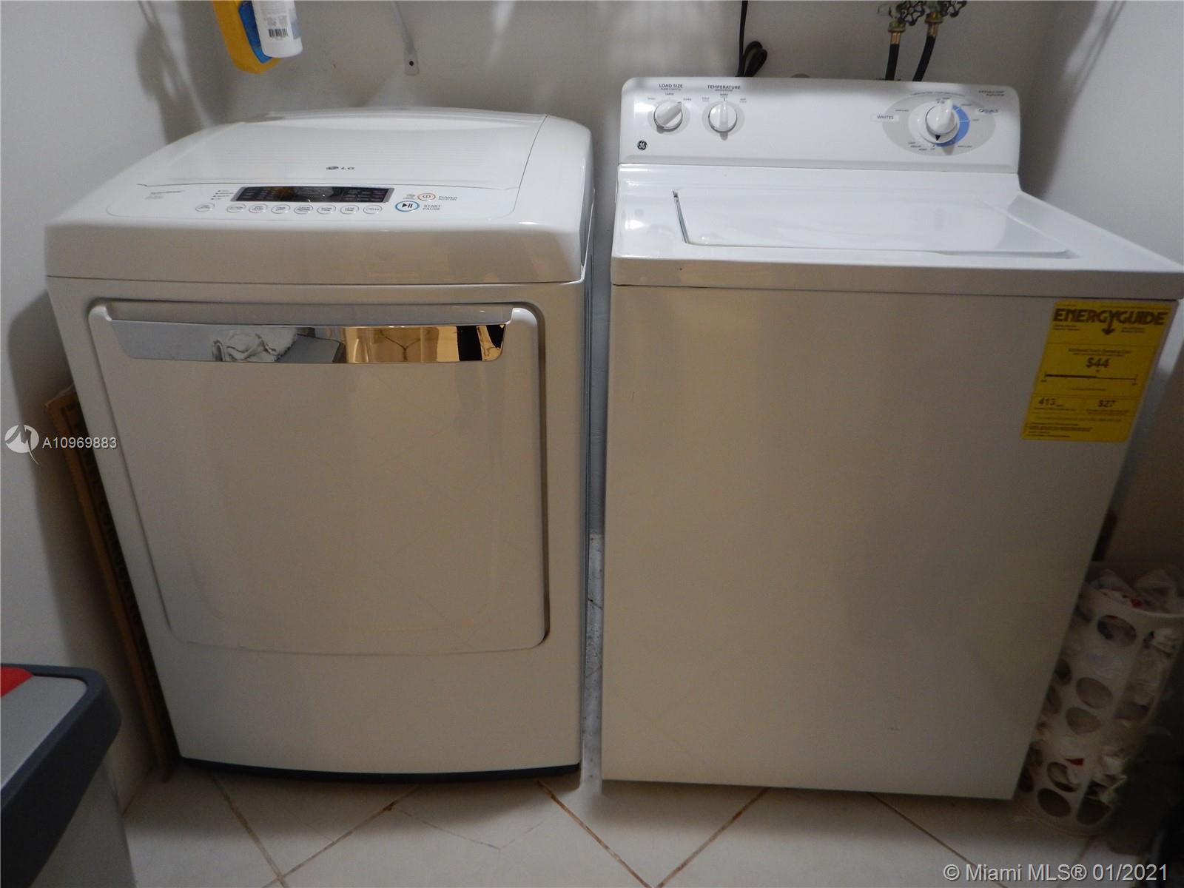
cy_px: 444
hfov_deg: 71.6
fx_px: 821
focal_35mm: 24
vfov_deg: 56.8
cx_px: 592
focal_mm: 4.3
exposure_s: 1/30
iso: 200
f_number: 2.8
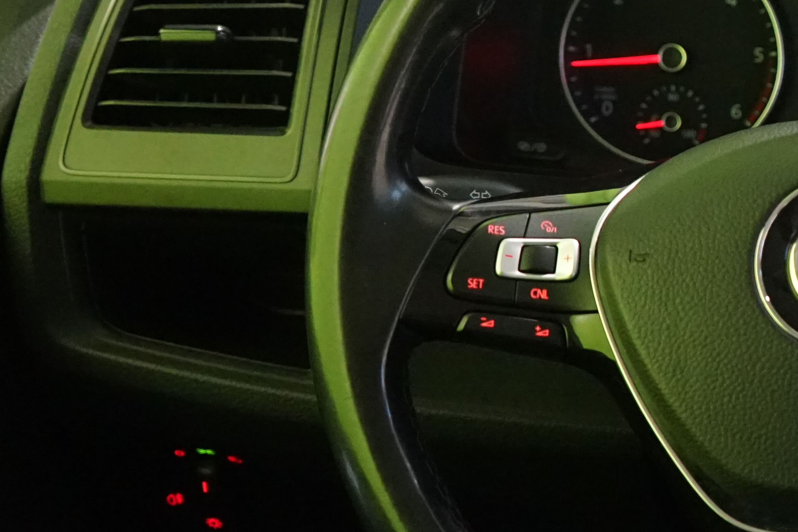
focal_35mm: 86
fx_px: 1906
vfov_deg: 15.9
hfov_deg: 22.3
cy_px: 169
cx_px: 878
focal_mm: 33
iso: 6400
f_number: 4
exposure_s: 1/60
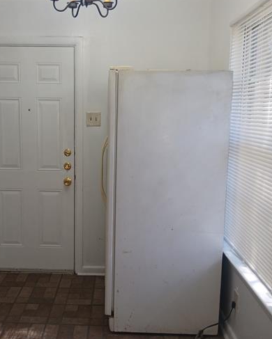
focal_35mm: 40
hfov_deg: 37.1
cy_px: 180
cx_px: 101
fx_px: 402
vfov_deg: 45.8
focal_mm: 3.98
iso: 50
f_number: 1.8
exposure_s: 1/60
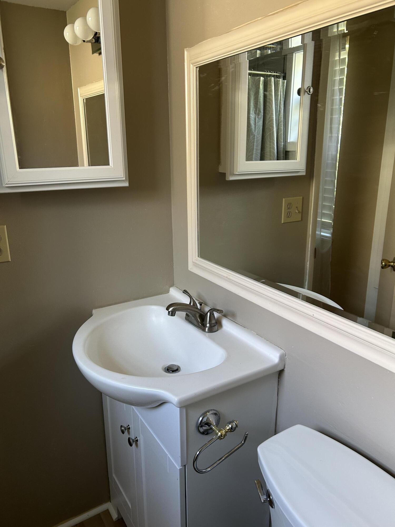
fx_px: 396
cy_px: 264
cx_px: 198
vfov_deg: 67.3
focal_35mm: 26
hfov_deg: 53.1
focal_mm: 5.7
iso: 125
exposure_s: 1/61
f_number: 1.5
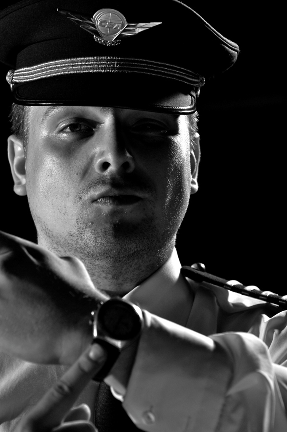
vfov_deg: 11.8
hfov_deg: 7.9
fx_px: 2084
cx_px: 144
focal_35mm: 174
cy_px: 216
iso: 200
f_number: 5.6
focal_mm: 116
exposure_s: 1/25
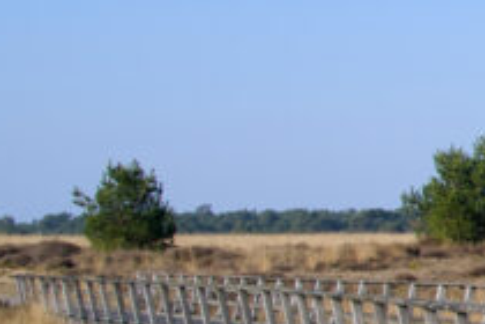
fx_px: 1846
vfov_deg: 10.0
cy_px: 199
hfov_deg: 11.4
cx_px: 1282
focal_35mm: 137
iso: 100
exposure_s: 1/400
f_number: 7.1
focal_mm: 24
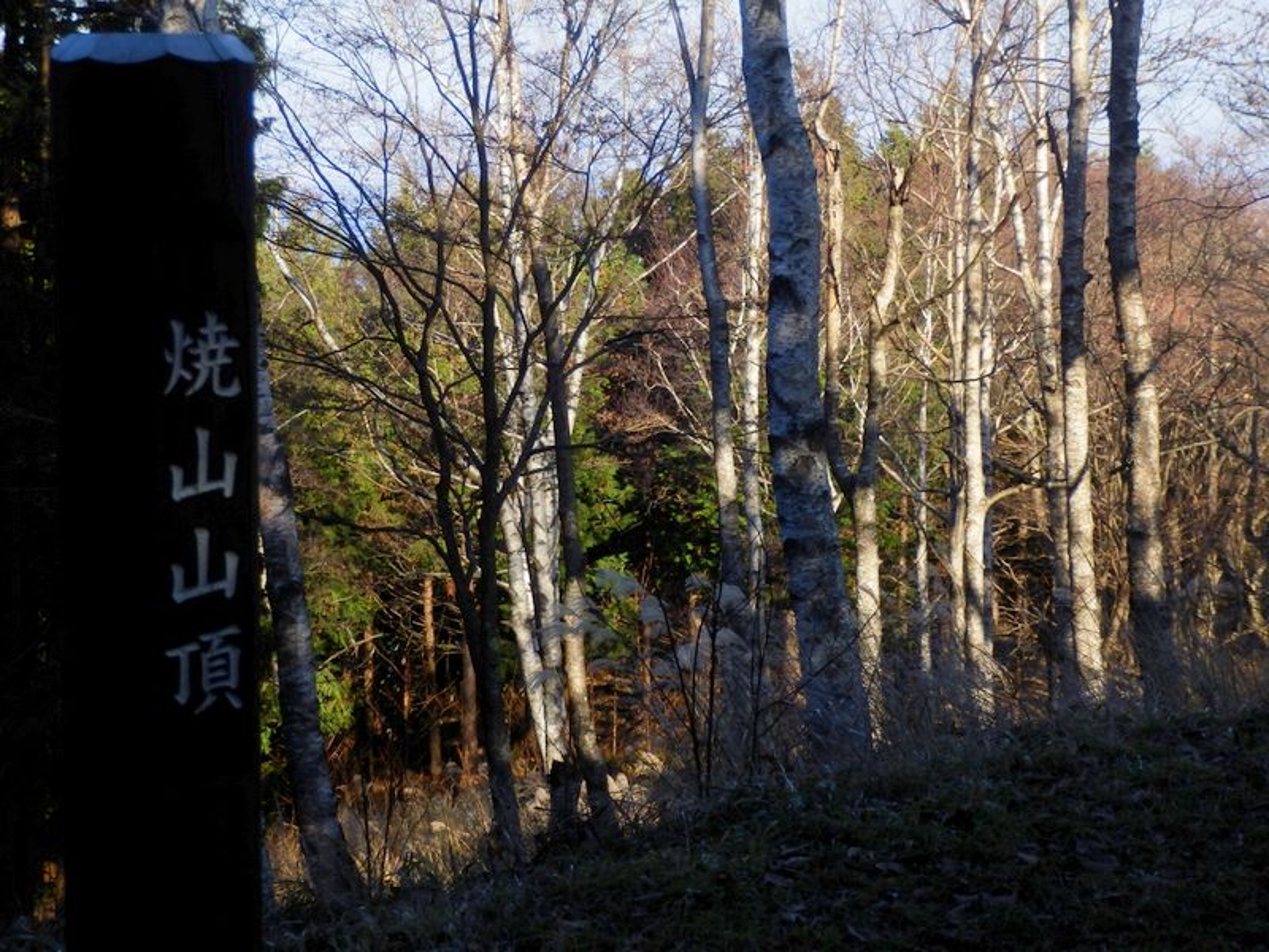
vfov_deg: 15.4
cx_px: 634
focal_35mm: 96
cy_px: 476
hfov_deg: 20.4
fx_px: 3519
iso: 80
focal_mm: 17.1
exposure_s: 1/250
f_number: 5.3
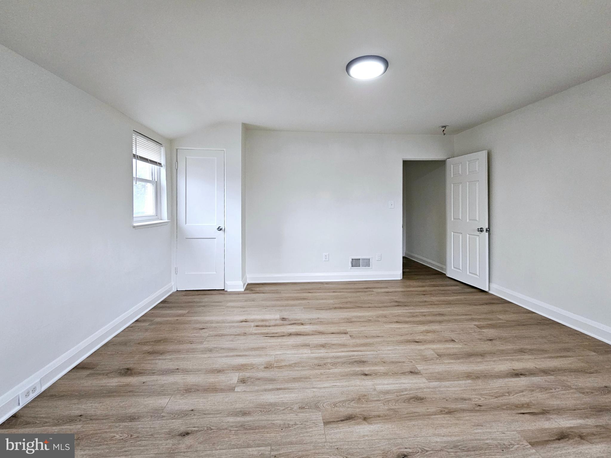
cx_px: 306
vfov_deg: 89.9
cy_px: 229
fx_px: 230
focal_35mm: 13
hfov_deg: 106.2
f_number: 2.2
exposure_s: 1/60.2
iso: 160
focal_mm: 2.2
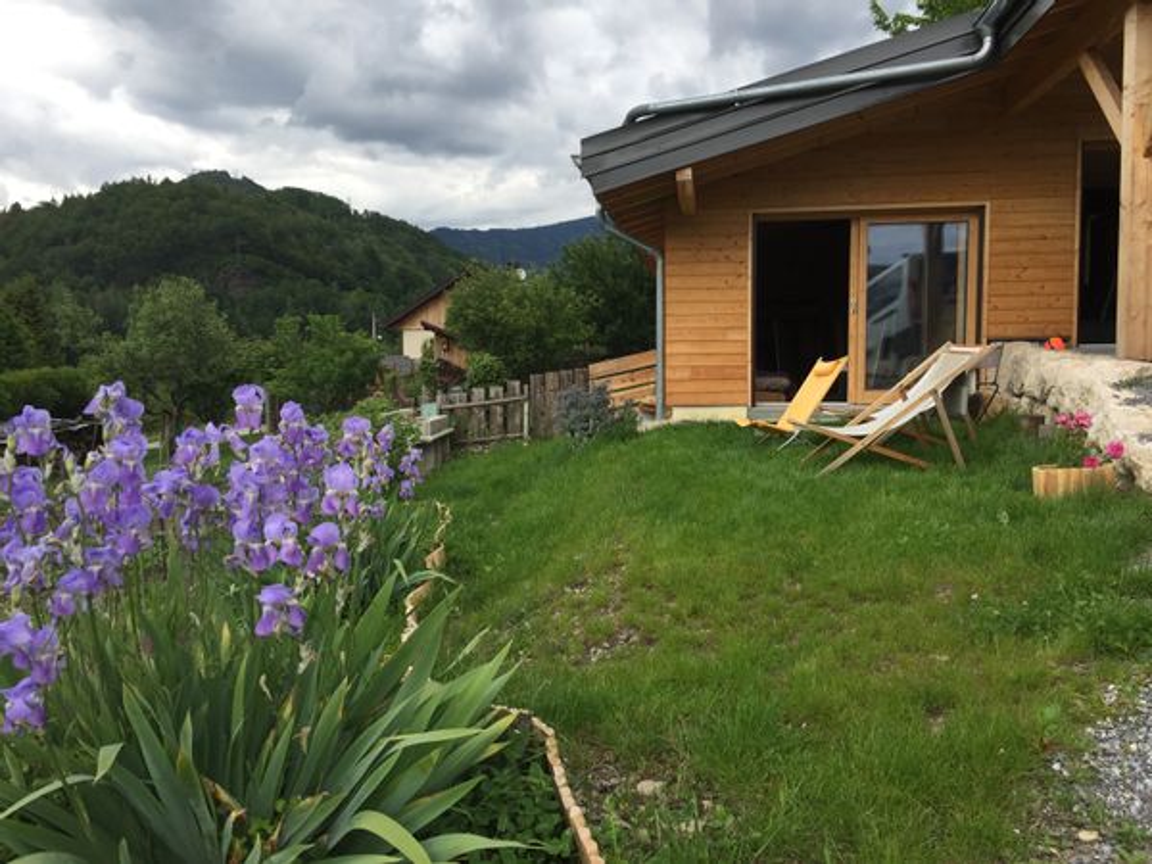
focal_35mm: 29
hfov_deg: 61.7
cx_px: 576
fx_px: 965
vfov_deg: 48.2
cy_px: 432
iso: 32
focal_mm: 4.15
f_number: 2.2
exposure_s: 1/746
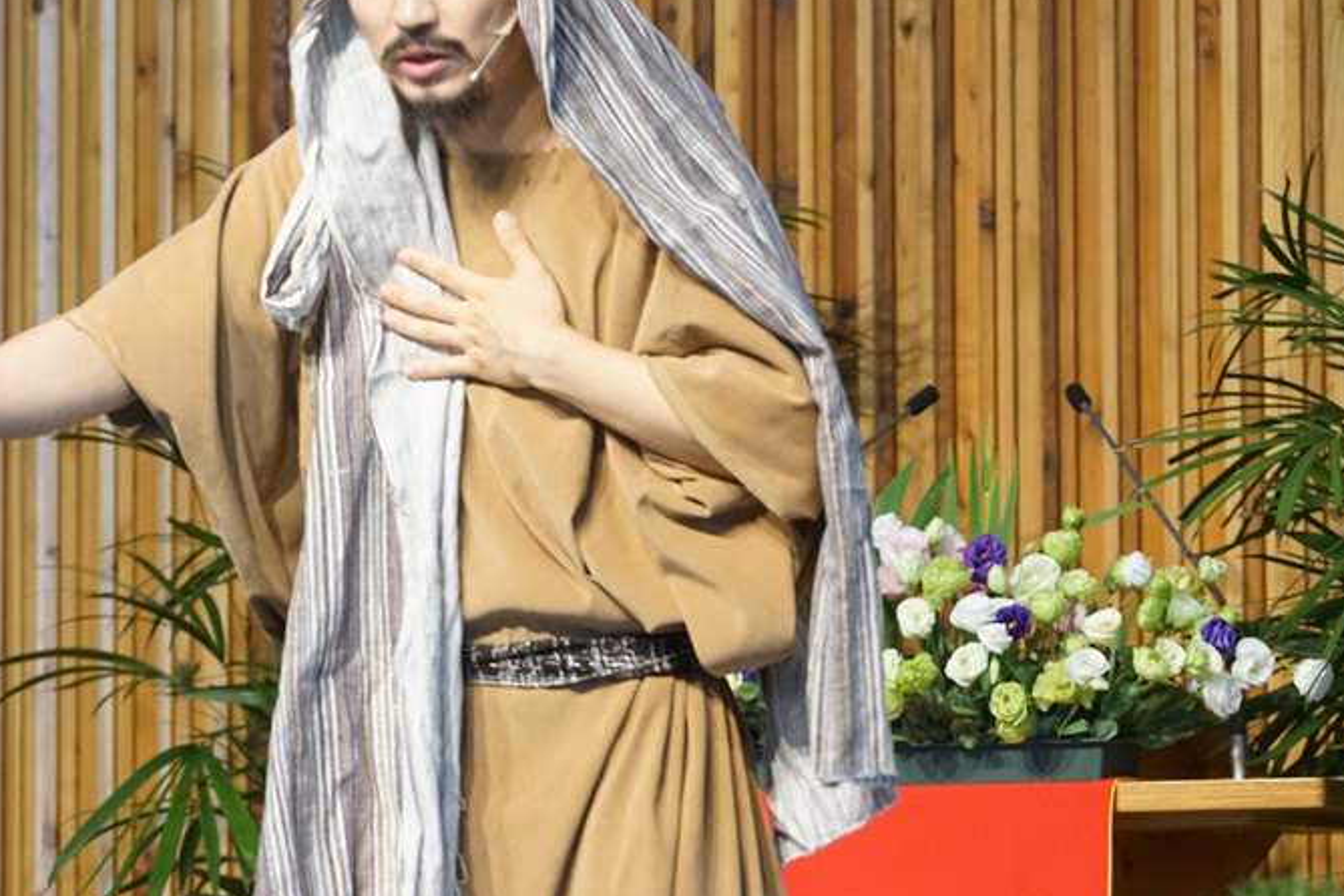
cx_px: 639
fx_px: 10042
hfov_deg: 7.7
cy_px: 301
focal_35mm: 269
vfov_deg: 5.1
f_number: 5.6
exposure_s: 1/80
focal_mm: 200
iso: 5000
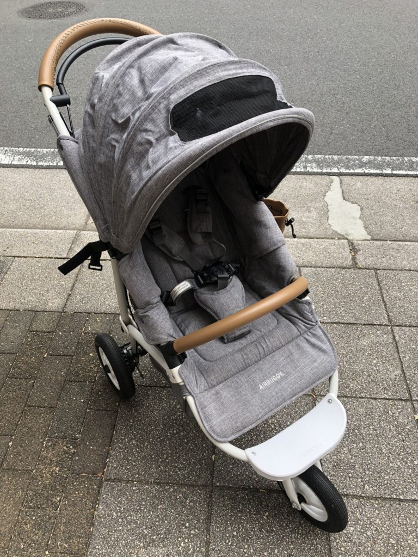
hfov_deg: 49.7
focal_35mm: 28
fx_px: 451
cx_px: 209
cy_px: 278
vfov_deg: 63.4
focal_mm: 3.99
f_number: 1.8
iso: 50
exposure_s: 1/120
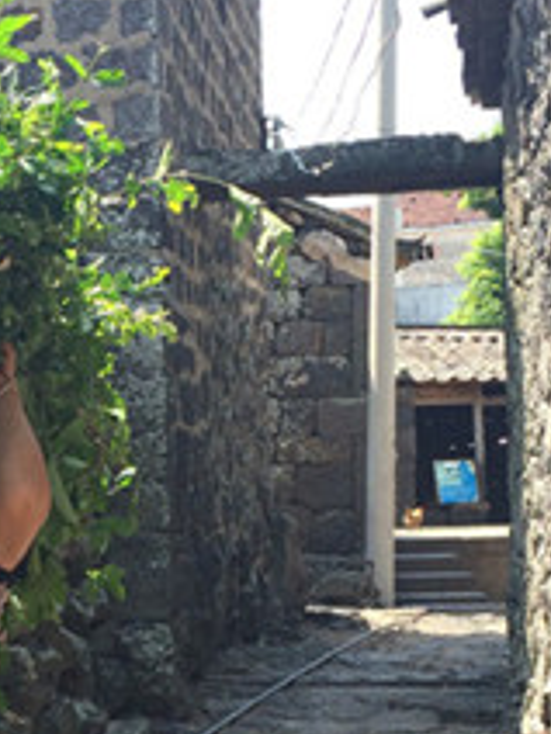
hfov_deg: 16.9
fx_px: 1804
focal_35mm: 85
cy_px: 550
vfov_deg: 22.8
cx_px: -24
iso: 32
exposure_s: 1/394
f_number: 2.2
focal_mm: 4.12
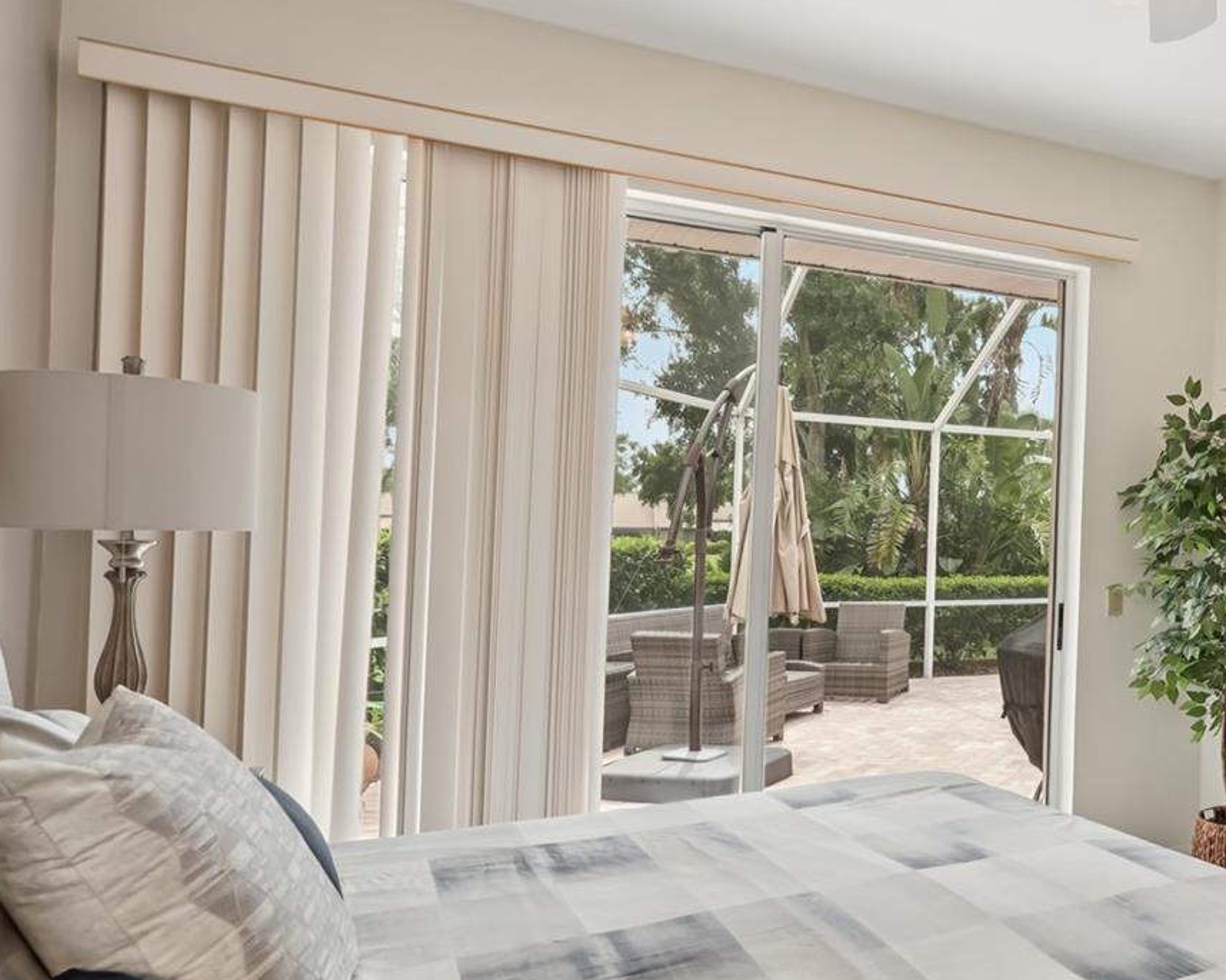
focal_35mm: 29
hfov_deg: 55.9
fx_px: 1047
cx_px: 996
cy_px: 523
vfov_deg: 50.1
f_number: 8
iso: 400
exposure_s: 1/50
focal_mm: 16.5
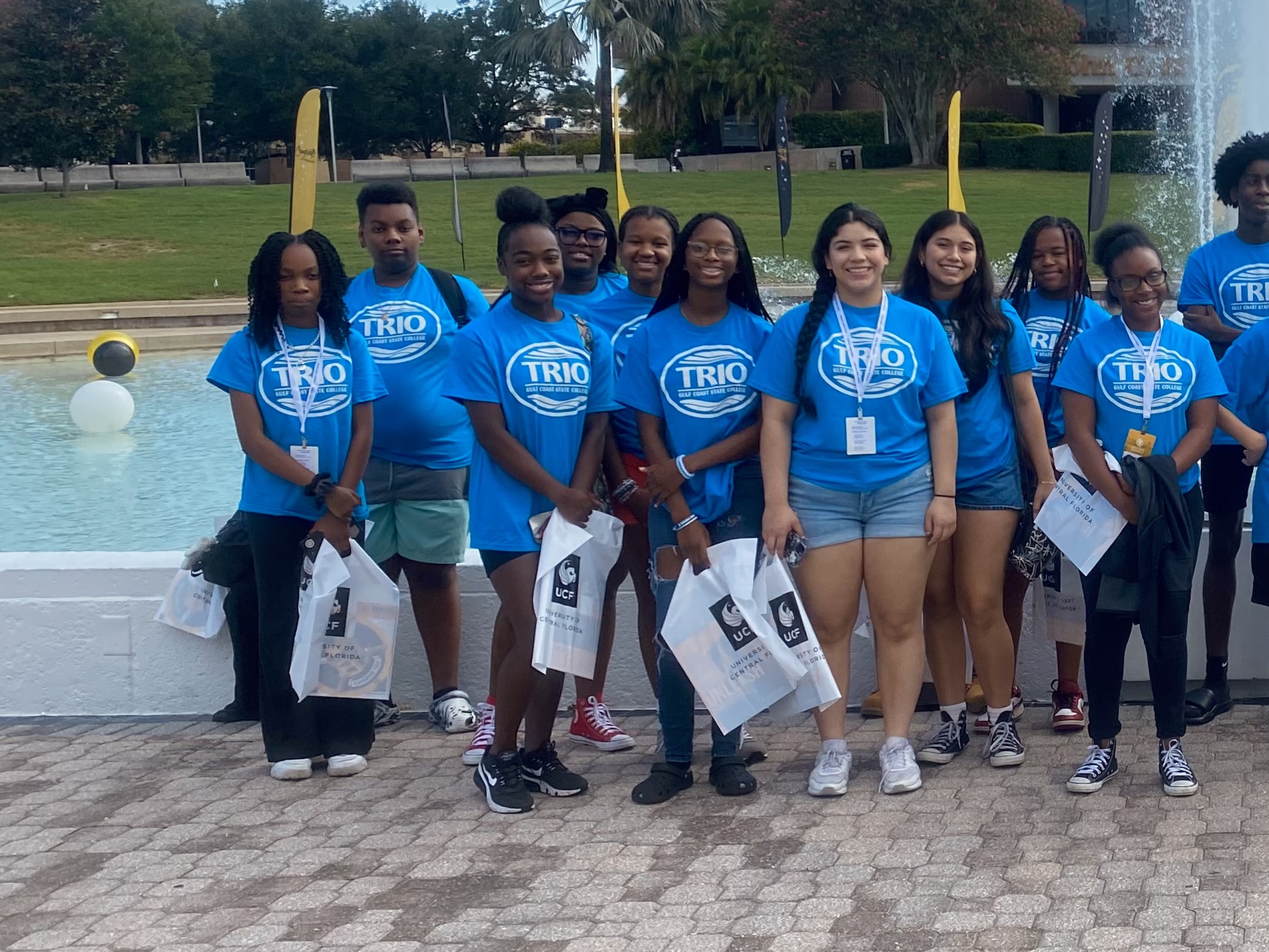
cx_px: 1310
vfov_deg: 26.5
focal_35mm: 55
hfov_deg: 31.8
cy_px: 375
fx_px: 2017
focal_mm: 4.25
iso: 32
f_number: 1.8
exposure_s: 1/1287
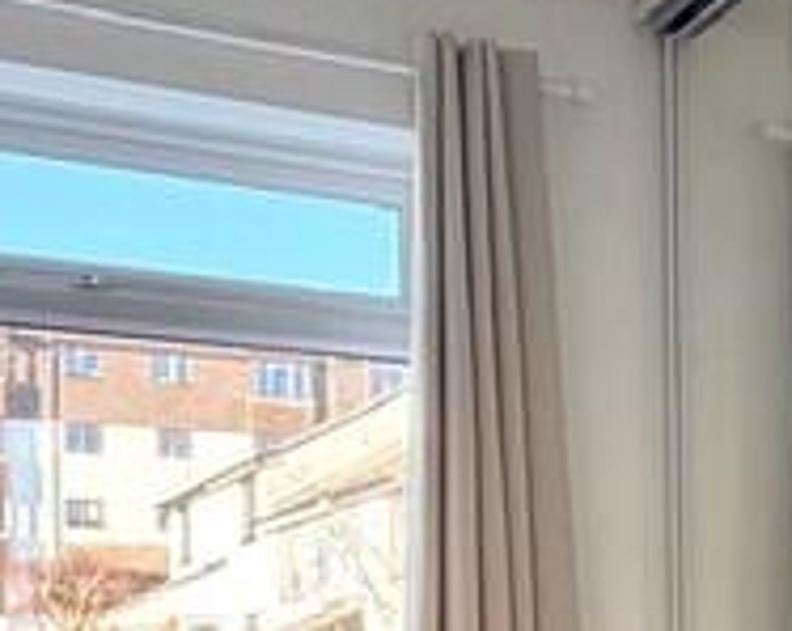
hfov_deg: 22.0
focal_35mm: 75
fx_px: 1755
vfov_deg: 19.6
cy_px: 682
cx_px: 1114
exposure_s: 1/121
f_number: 2.2
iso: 250
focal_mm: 2.22
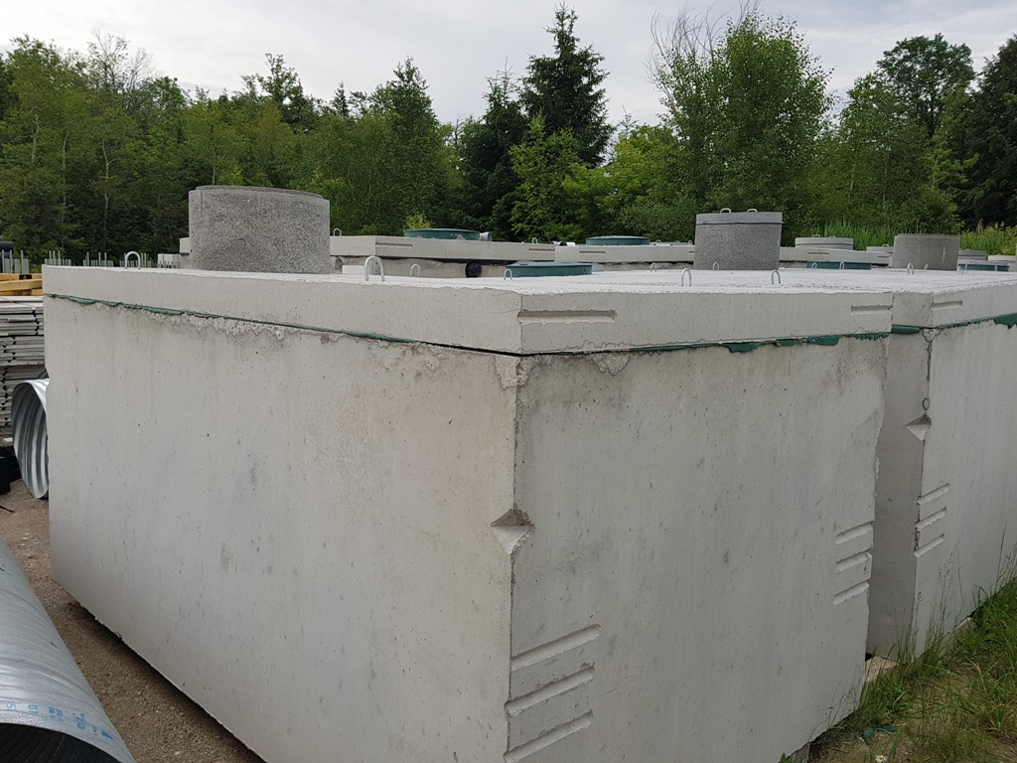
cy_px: 382
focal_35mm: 26
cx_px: 508
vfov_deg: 53.1
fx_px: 764
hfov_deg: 67.3
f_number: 1.7
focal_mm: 4.2
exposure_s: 1/2184
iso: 50
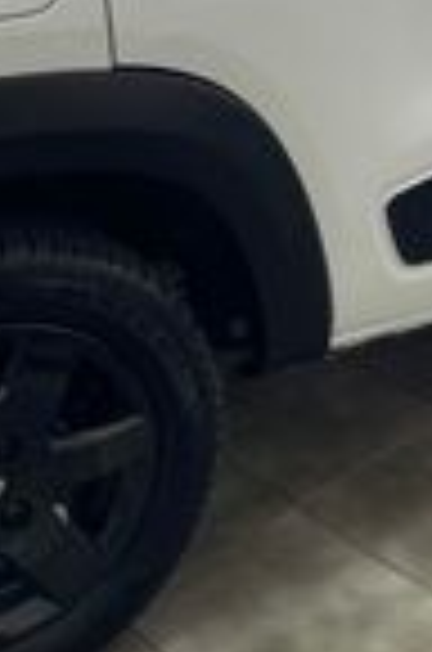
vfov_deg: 22.0
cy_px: -54
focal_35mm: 88
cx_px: 374
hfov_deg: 15.3
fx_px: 1591
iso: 80
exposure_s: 1/120
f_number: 1.8
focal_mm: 4.25
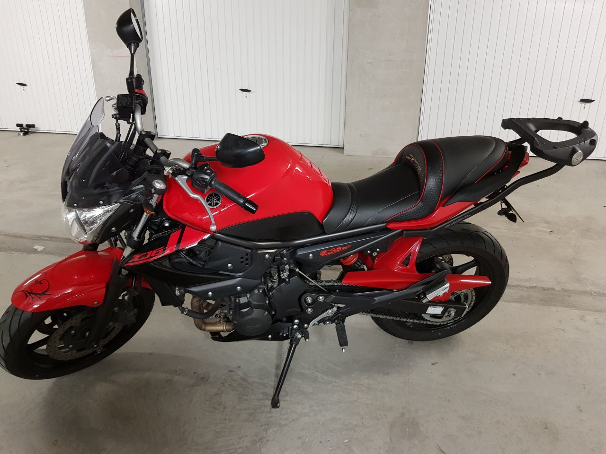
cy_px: 227
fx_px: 455
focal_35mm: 26
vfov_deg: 53.1
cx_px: 303
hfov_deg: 67.3
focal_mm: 4.2
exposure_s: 1/20
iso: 200
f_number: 1.7
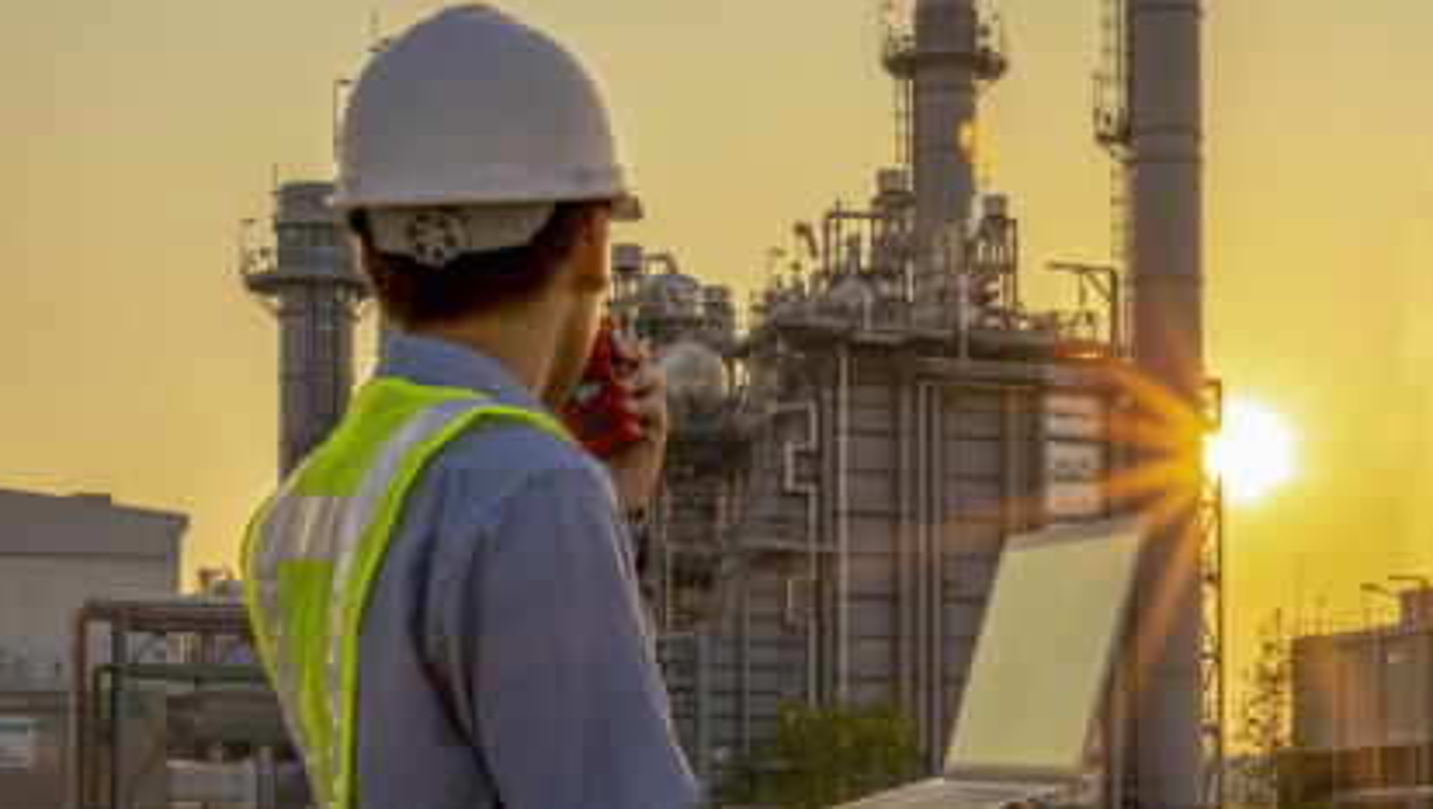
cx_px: 985
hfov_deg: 27.6
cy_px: 219
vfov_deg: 15.9
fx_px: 2890
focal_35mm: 76
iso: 100
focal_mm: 50
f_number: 14
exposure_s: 1/100
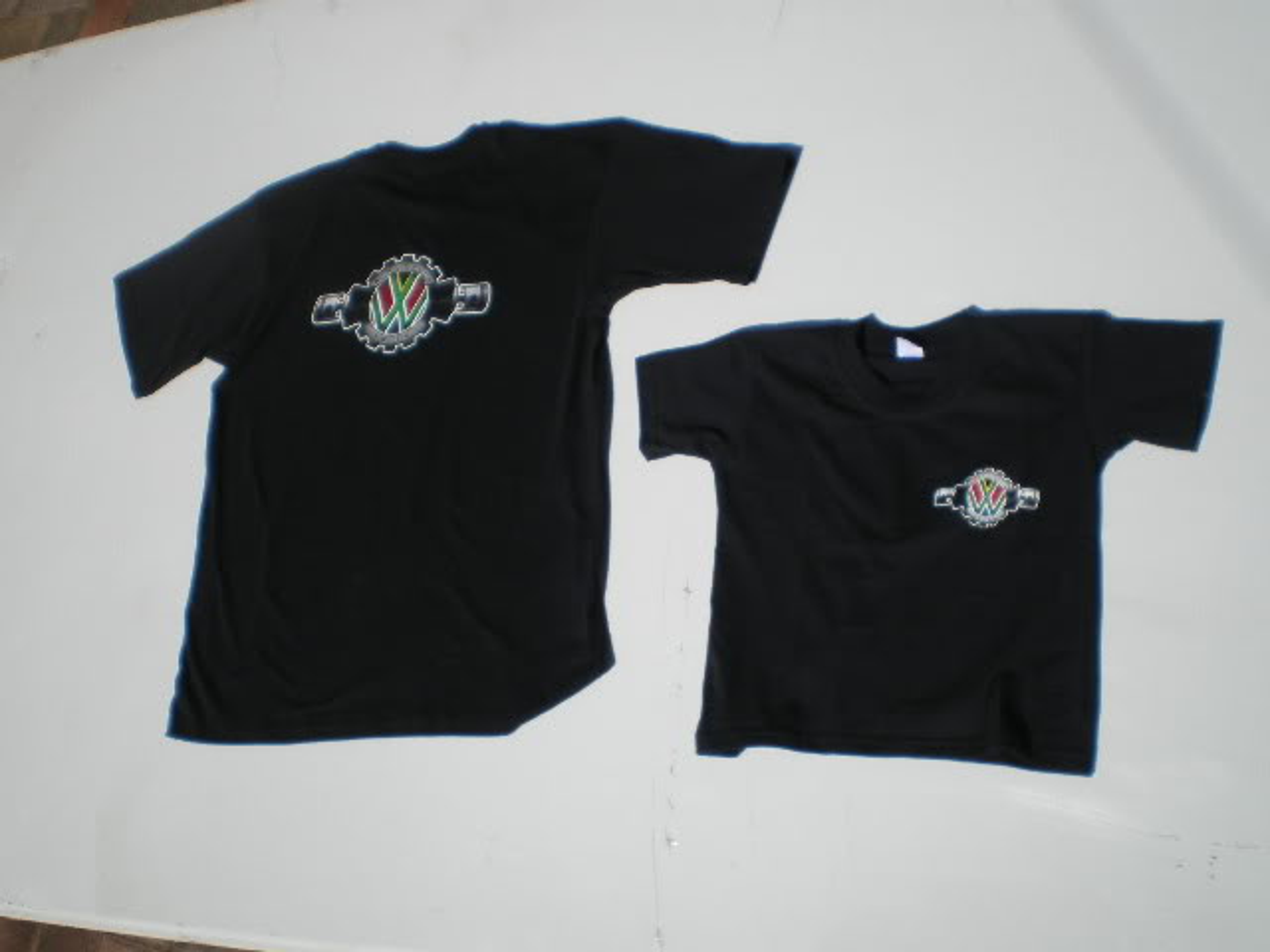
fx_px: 1394
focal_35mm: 38
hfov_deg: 49.0
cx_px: 635
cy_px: 476
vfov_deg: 37.7
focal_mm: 6.3
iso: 64
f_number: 4.6
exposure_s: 1/800
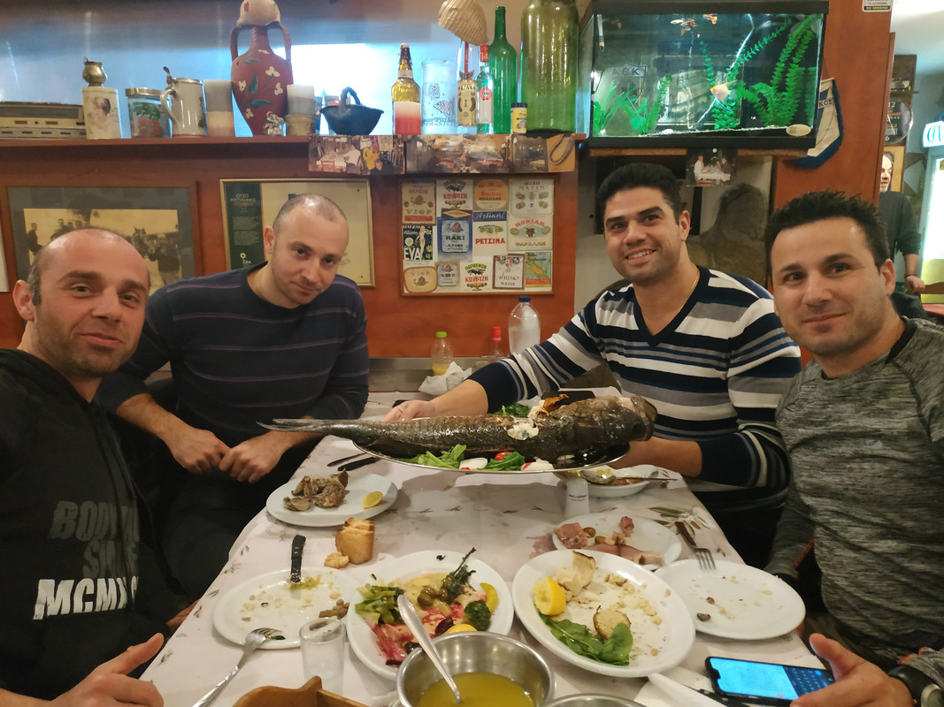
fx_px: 654
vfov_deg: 56.8
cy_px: 354
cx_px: 472
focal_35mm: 24
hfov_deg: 71.6
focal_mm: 3.94
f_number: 1.9
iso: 1000
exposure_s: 1/20
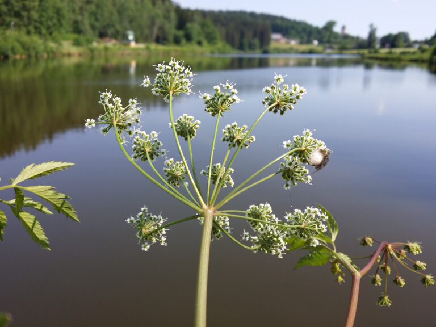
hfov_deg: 58.4
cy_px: 164
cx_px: 218
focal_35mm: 31
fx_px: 390
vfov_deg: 45.4
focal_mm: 4.13
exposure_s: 1/712
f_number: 2.2
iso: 50
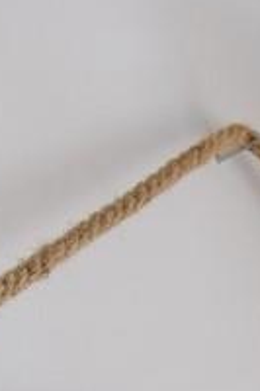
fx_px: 2170
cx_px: 263
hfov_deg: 6.8
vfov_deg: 9.5
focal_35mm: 200
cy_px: 821
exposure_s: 1/15
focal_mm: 26
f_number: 7.1
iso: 160
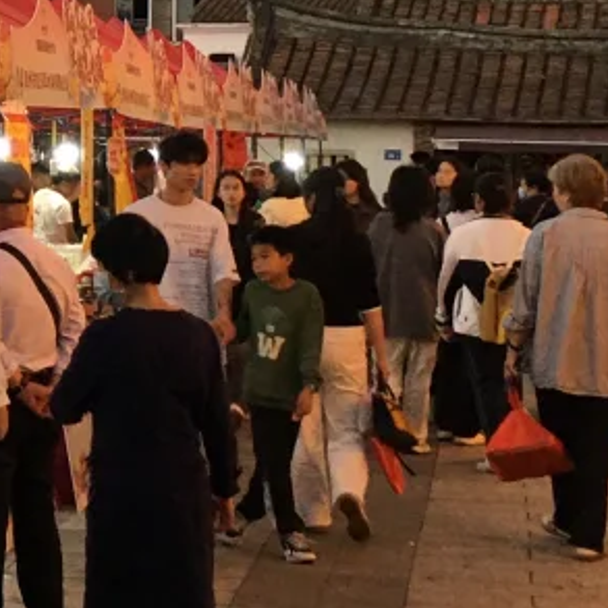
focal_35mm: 126
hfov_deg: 13.0
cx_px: -336
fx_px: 2504
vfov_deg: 13.8
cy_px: 129
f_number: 2.2
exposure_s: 1/33
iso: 50
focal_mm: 4.15
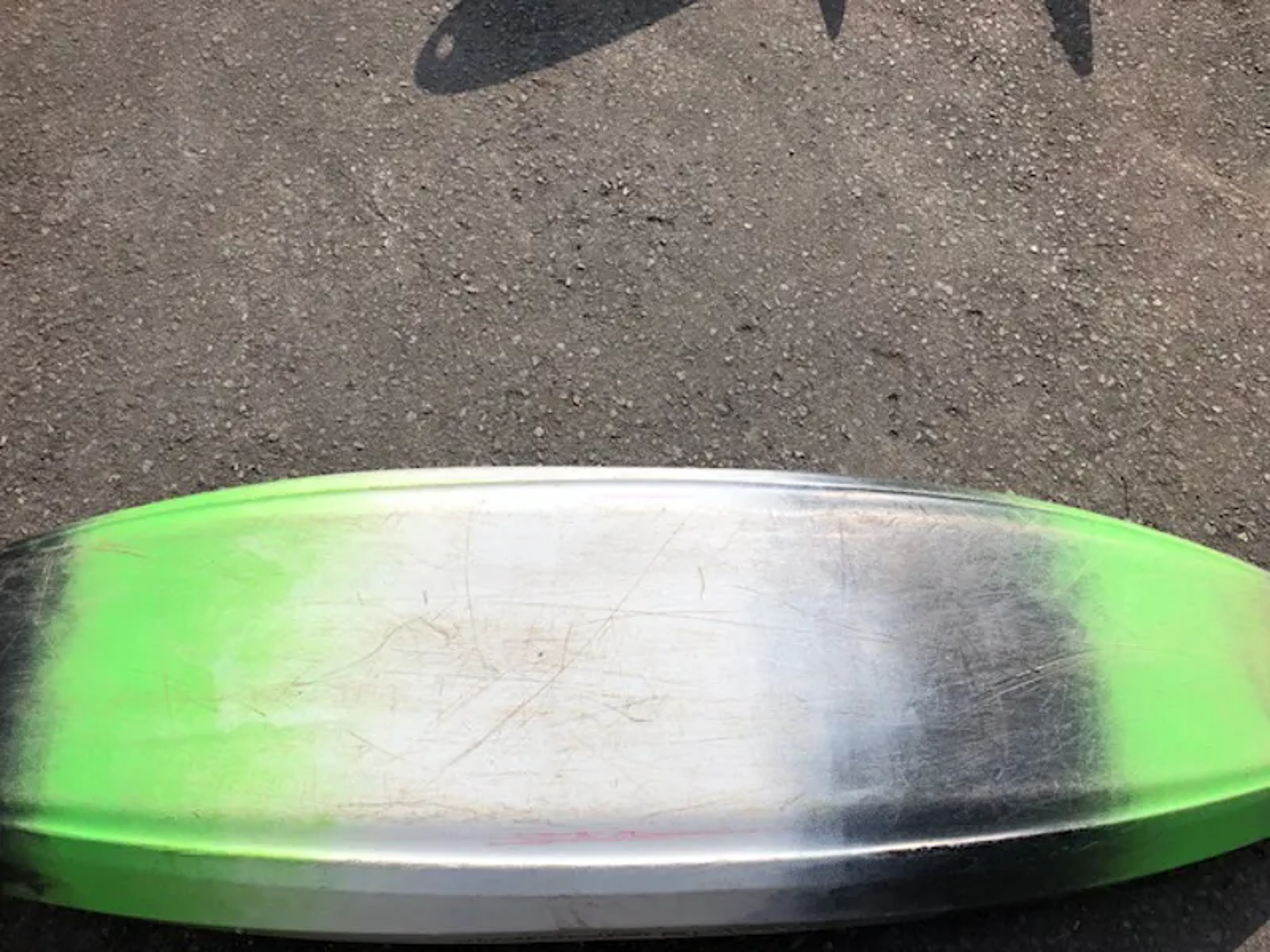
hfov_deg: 63.4
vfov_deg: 49.7
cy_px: 476
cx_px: 635
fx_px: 1027
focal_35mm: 28
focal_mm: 4
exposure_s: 1/4000
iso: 20
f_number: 1.8
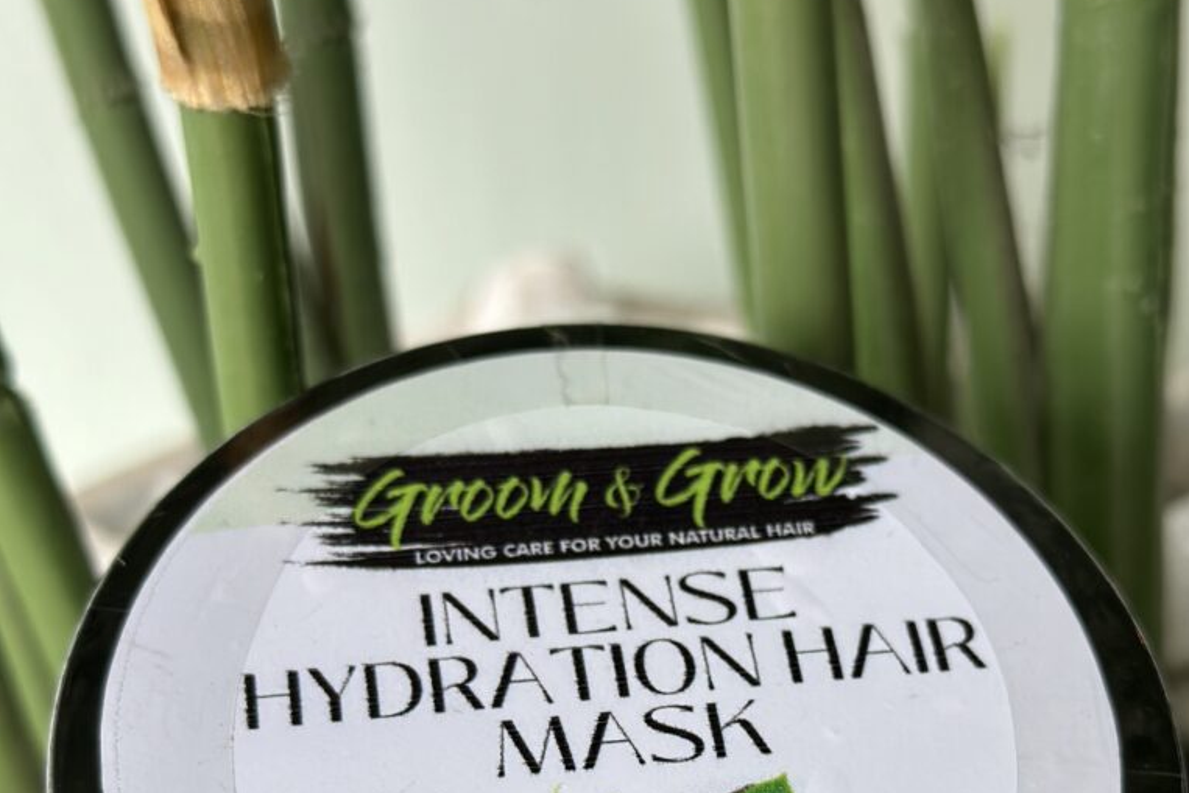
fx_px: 2213
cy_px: 724
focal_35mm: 67
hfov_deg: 30.1
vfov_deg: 19.9
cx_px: 597
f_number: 1.78
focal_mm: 6.86
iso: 64
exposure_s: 1/123
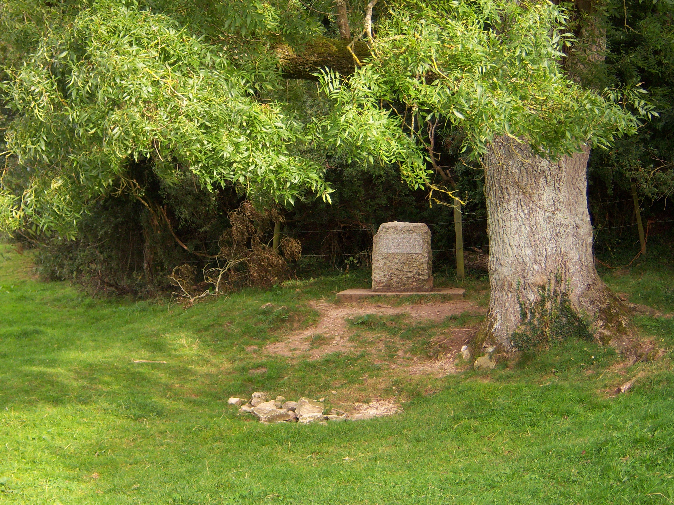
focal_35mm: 48
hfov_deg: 39.3
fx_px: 935
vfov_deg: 30.2
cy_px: 207
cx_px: 245
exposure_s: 1/160
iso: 80
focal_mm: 7.5
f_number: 2.8
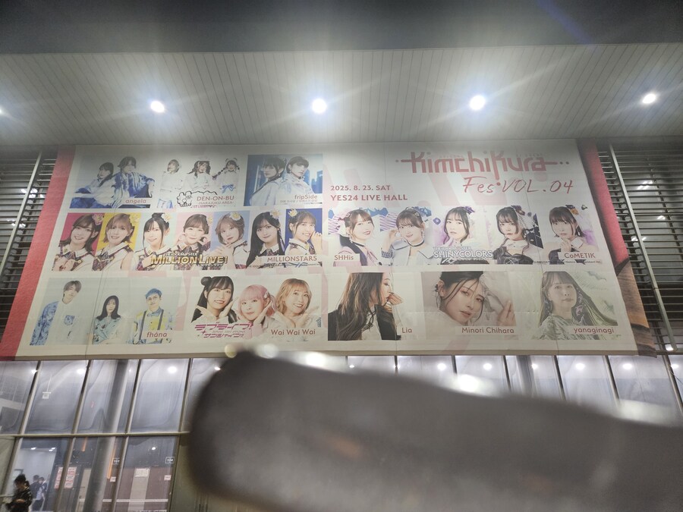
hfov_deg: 73.9
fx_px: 454
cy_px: 256
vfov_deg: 58.9
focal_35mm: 23
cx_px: 342
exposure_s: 1/120
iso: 500
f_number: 1.8
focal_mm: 5.4
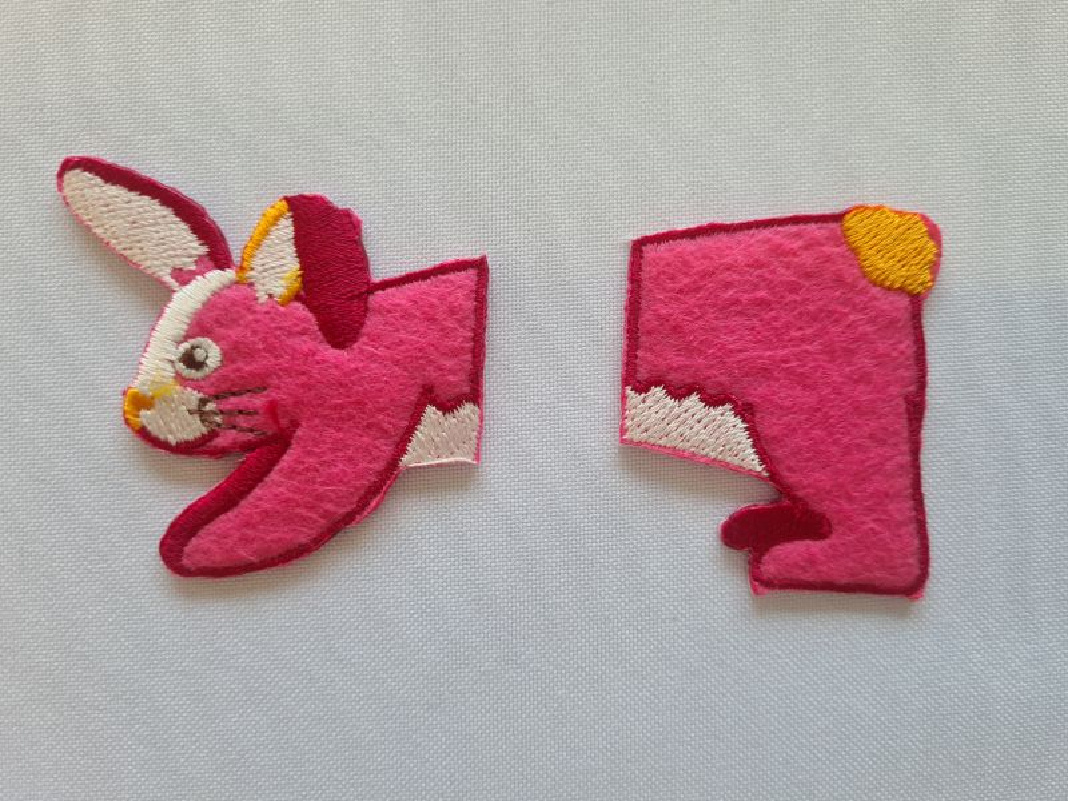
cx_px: 534
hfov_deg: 67.3
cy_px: 400
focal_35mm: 26
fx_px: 802
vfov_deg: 53.1
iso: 50
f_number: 1.8
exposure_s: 1/138
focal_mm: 5.4
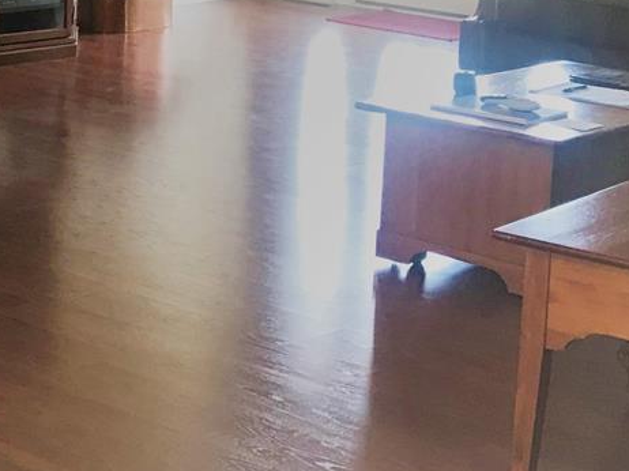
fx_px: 1762
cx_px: -82
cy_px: -52
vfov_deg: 14.8
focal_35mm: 97
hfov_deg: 19.3
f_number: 1.8
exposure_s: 1/24
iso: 40
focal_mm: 3.99
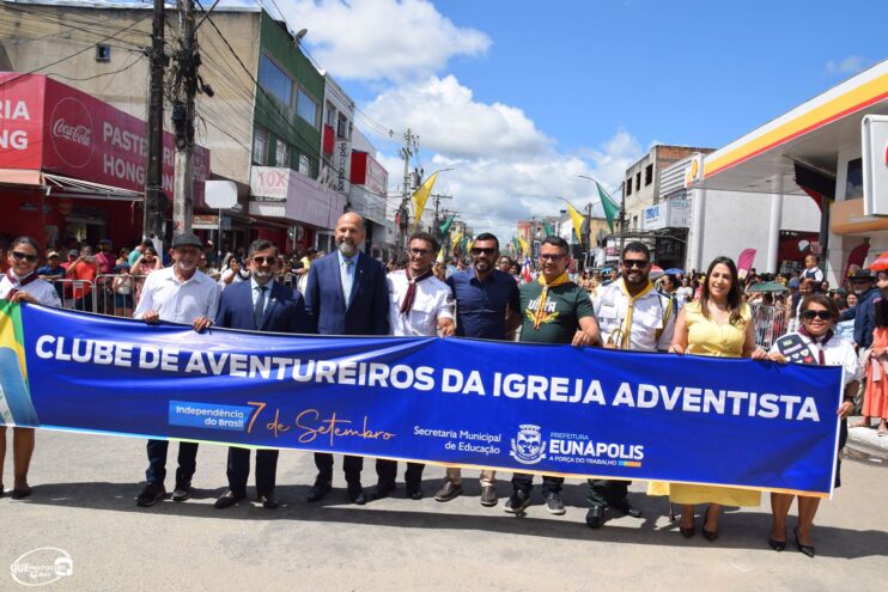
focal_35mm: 27
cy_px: 296
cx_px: 444
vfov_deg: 47.9
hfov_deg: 67.4
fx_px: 666
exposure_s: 1/400
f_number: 10
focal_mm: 18
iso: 200
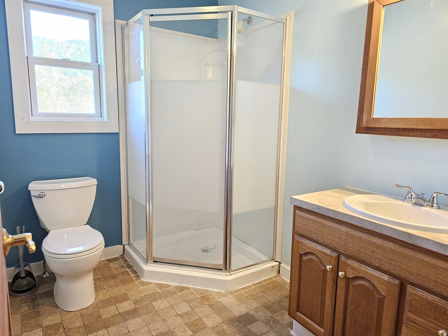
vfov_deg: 58.9
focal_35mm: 23
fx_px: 298
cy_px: 168
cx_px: 224
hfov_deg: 73.9
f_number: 1.7
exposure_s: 1/120
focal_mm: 6.3
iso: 400
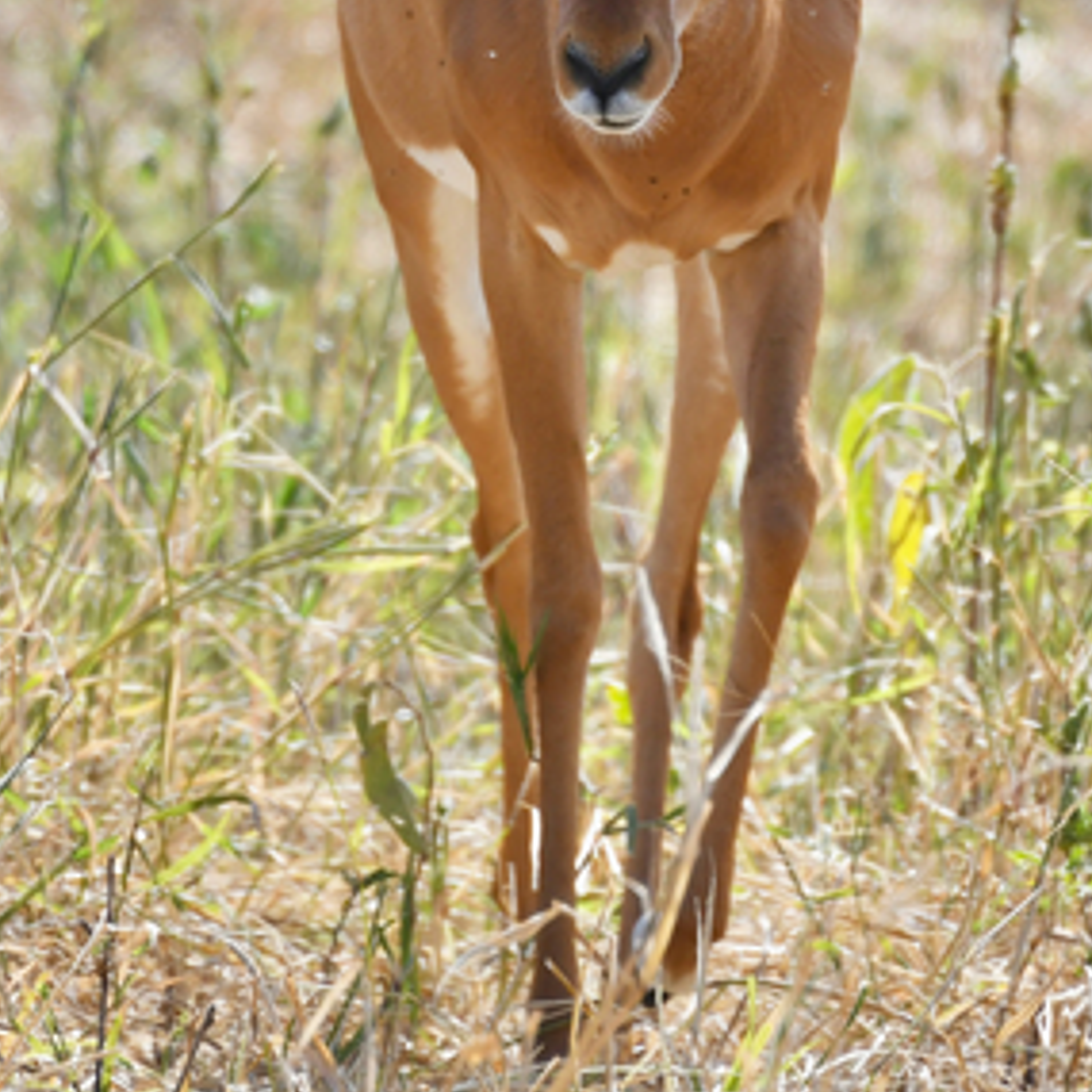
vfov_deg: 4.3
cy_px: -23
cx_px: 636
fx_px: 14669
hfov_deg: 4.3
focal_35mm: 411
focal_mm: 230
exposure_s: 1/1600
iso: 400
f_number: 5.6
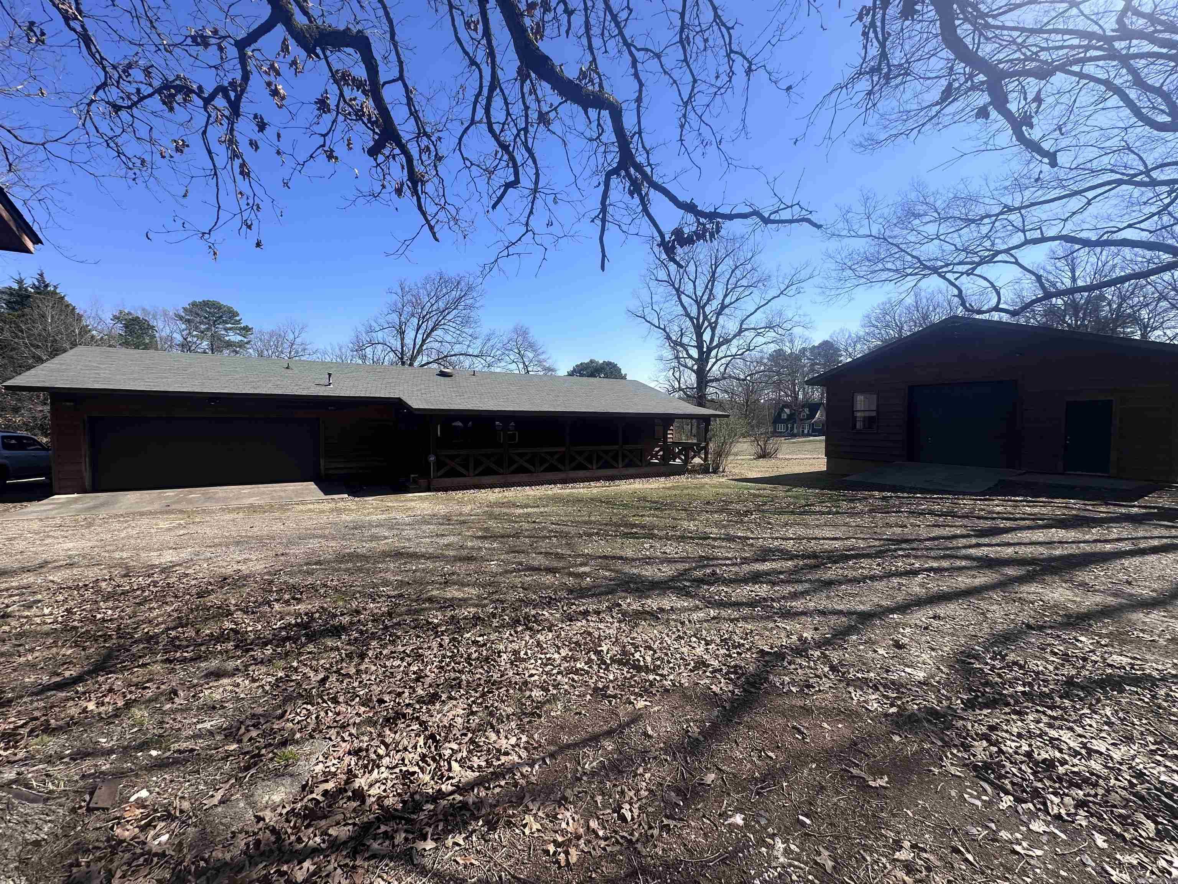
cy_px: 442
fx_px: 476
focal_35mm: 14
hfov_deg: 102.1
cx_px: 589
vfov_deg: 85.7
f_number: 2.2
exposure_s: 1/1350
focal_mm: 2.22
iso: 40
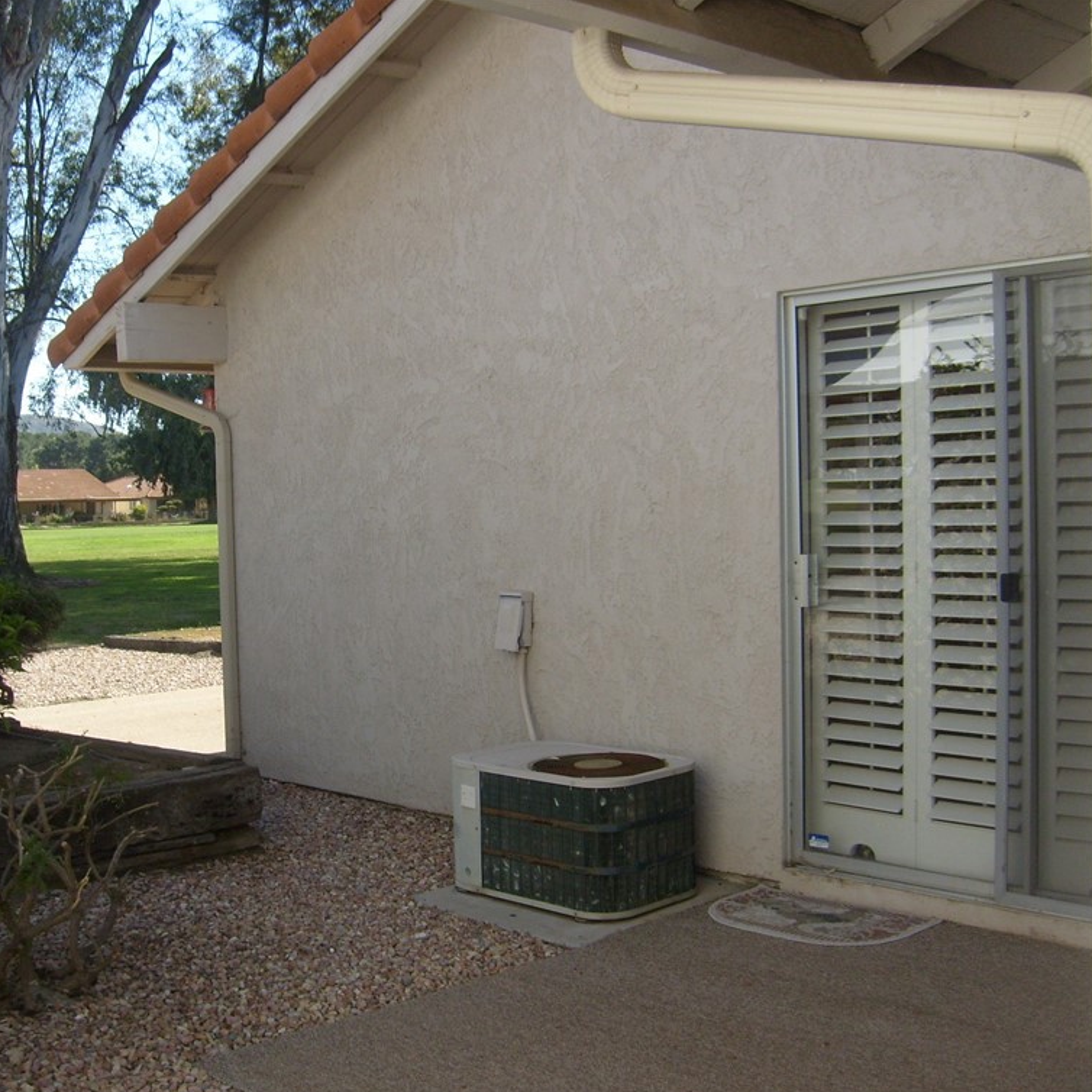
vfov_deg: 40.0
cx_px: 426
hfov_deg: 39.8
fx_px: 1499
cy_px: 553
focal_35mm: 42
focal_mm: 5.8
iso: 80
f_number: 7.1
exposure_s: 1/125
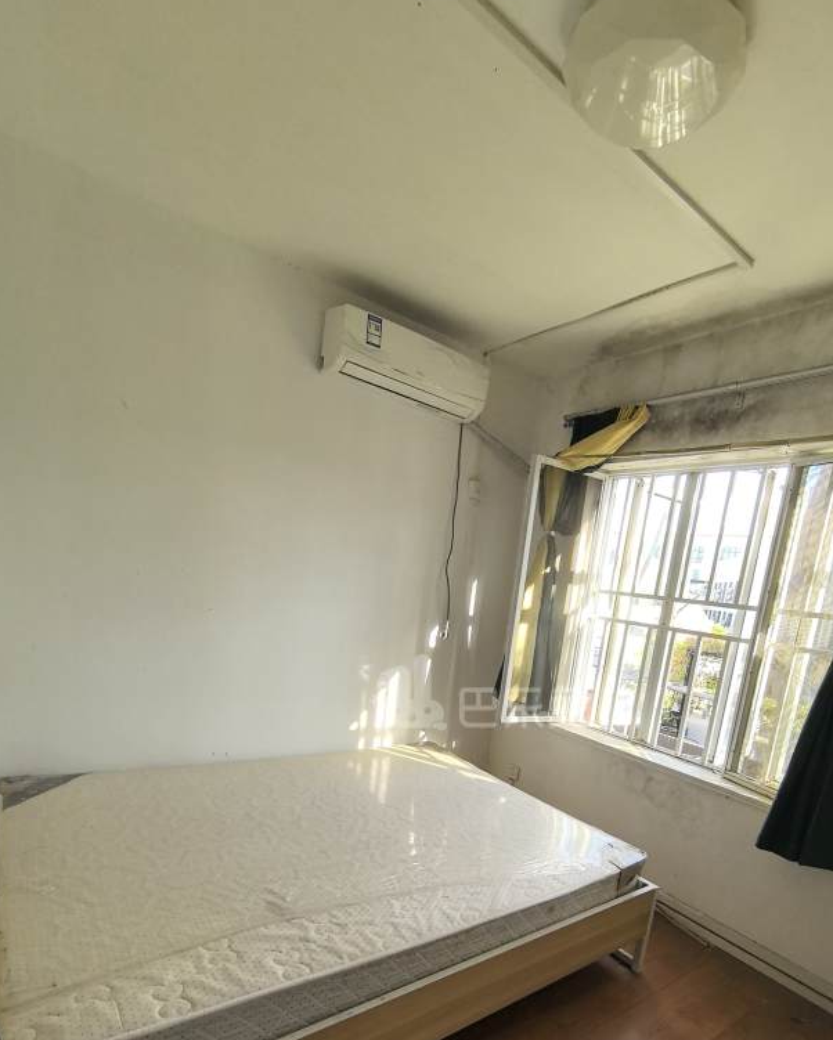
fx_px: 554
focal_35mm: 18
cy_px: 694
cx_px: 480
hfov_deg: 73.4
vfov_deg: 83.4
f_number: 2.2
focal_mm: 1.95
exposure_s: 1/100
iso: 64
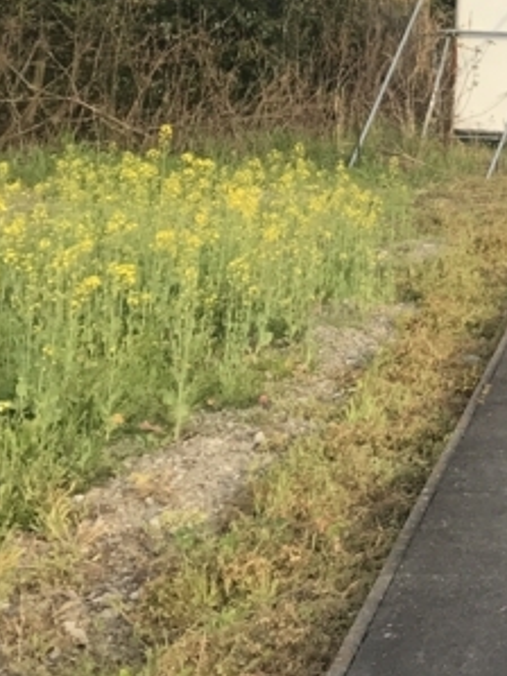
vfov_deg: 19.7
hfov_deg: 13.3
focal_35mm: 96
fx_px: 1876
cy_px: -34
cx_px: 1014
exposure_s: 1/748
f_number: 1.8
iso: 20
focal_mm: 3.99
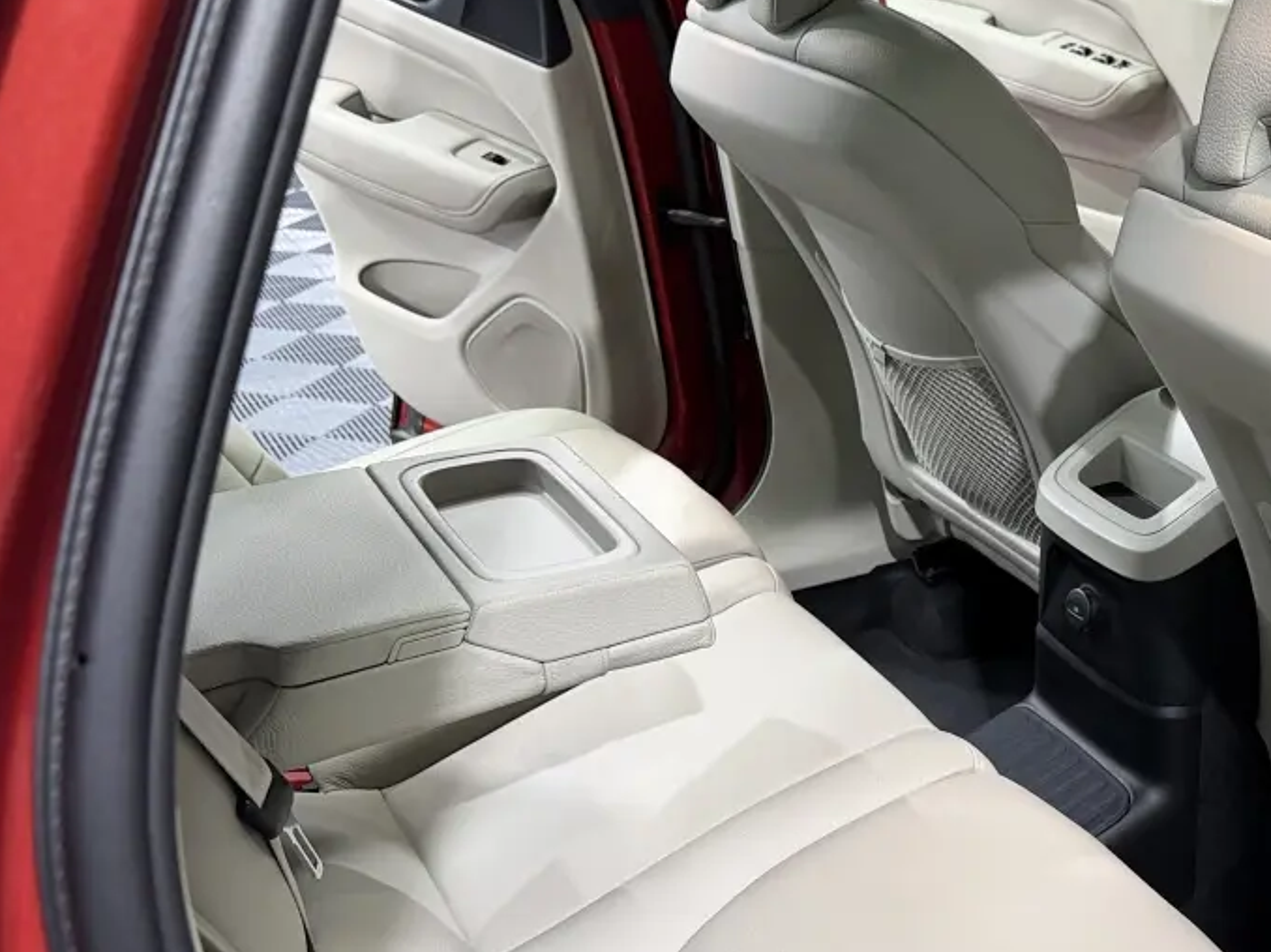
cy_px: 485
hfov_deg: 35.4
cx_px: 1130
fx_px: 1872
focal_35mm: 51
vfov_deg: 28.5
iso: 250
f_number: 1.78
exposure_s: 1/50
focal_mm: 6.76
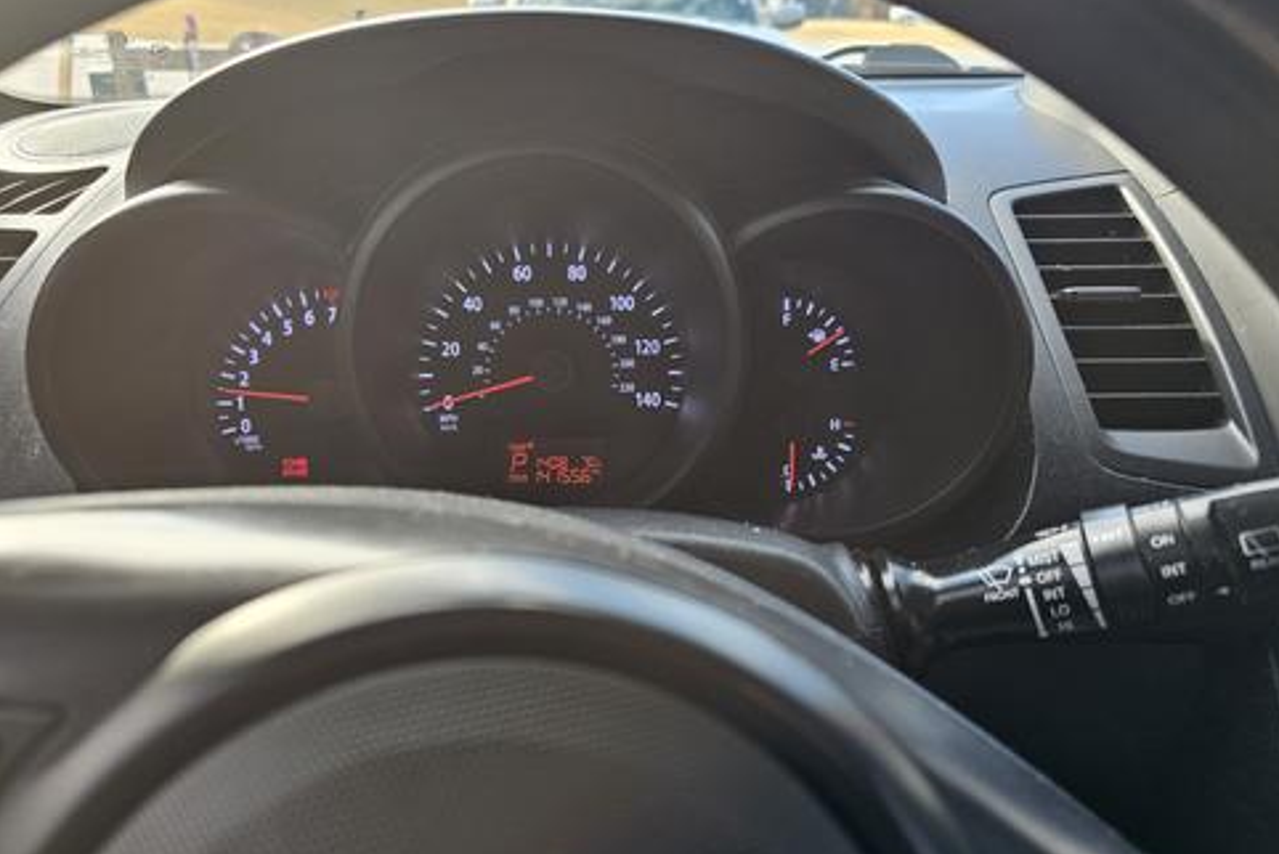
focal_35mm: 25
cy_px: 448
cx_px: 621
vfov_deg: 51.3
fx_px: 889
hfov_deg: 71.5
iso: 64
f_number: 1.7
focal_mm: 6.3
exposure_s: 1/120
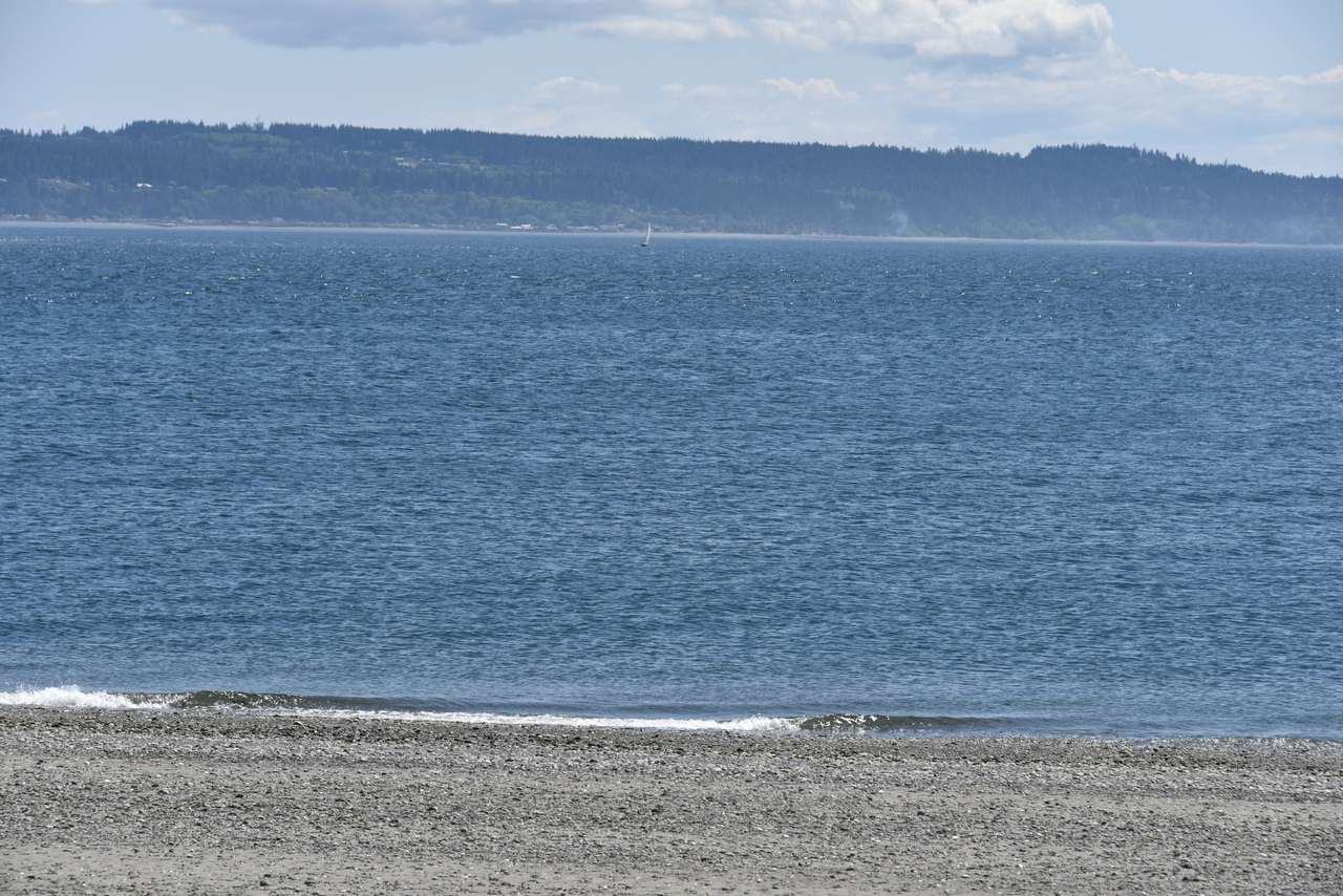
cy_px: 448
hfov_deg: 16.8
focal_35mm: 122
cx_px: 672
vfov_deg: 11.2
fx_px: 4552
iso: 100
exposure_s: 1/320
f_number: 9
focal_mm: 122
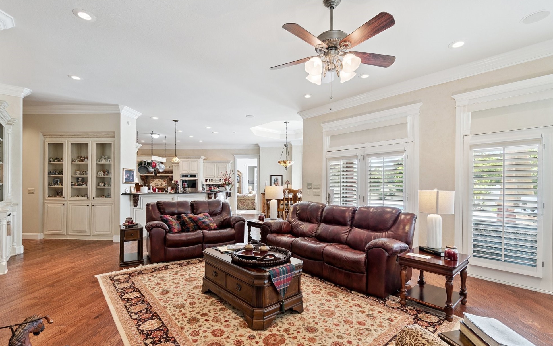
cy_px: 189
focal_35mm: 16
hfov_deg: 97.8
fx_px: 241
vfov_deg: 71.1
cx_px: 275
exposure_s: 1/50
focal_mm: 10
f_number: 6.3
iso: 200
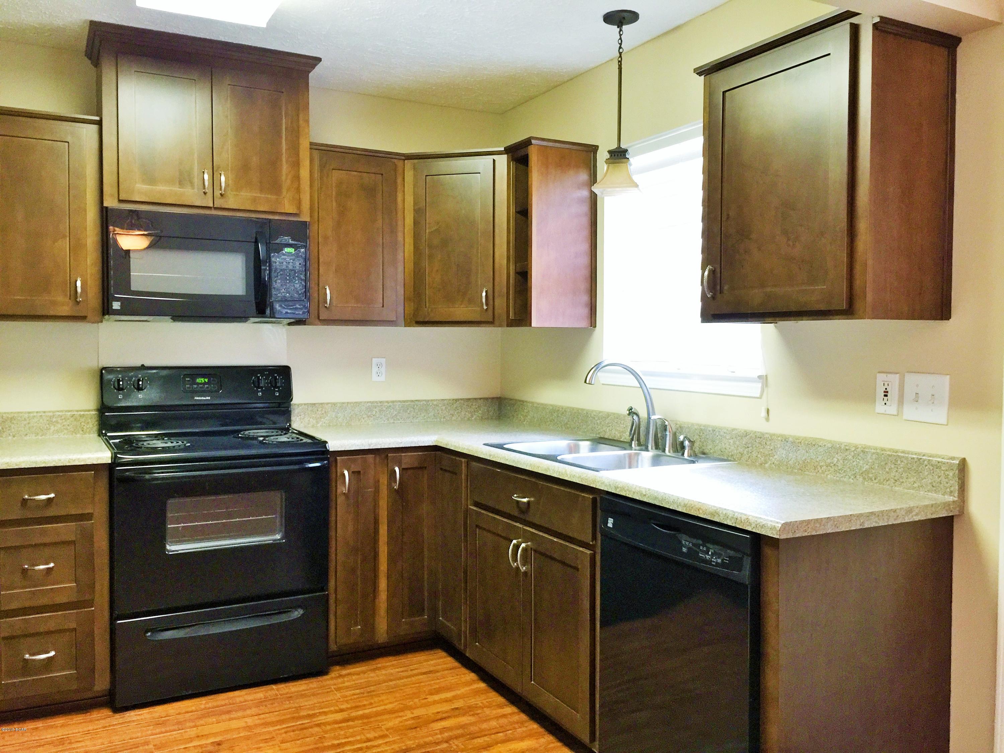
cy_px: 376
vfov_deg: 48.2
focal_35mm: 29
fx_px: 841
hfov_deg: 61.7
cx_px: 502
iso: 100
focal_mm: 4.15
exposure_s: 1/15
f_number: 2.2
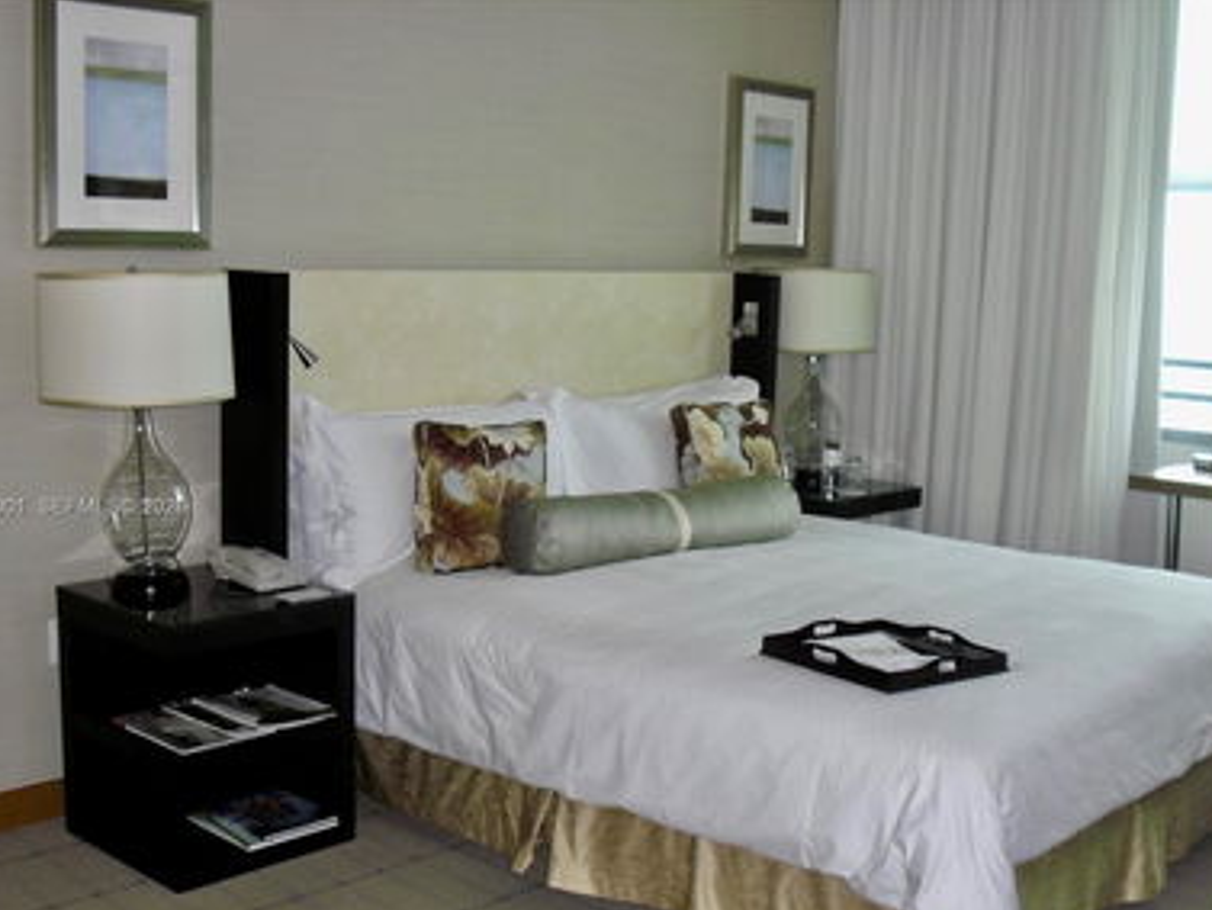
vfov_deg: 33.6
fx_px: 1506
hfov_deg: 43.8
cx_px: 606
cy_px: 508
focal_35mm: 43
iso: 200
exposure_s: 1/100
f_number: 2.8
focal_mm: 6.2
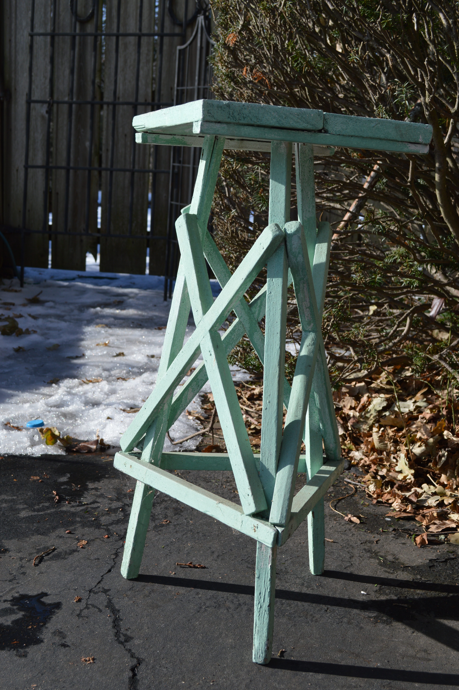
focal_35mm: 41
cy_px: 357
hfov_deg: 32.6
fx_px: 786
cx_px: 235
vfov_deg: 47.4
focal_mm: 26
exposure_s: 1/200
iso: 100
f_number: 7.1
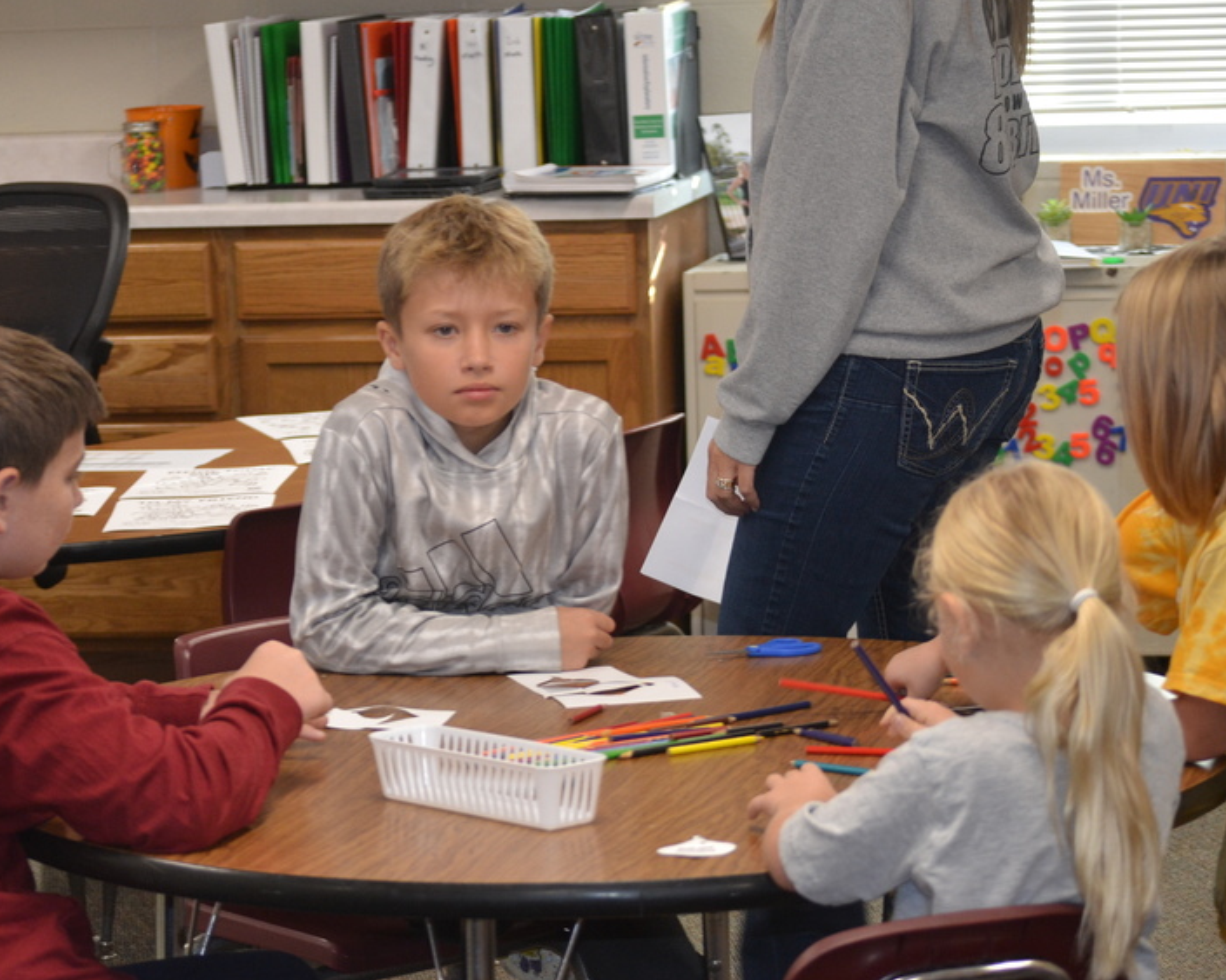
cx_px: 517
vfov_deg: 13.7
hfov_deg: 17.0
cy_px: 546
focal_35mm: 113
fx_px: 4088
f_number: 4
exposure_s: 1/60
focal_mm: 55
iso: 640
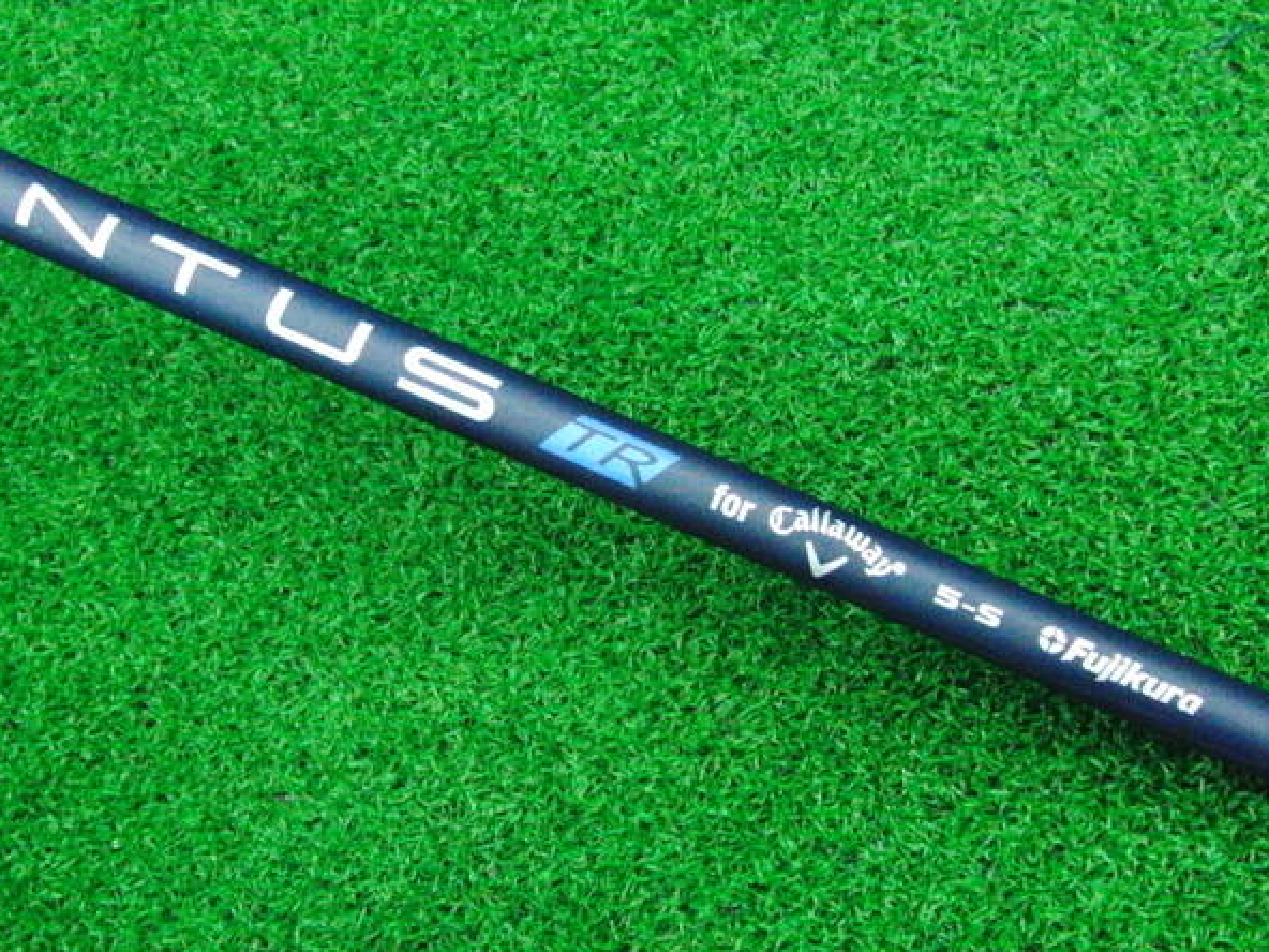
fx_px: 1466
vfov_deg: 36.0
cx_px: 594
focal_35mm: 40
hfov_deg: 46.8
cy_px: 480
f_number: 3.6
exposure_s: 1/200
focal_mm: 6.42
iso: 3200
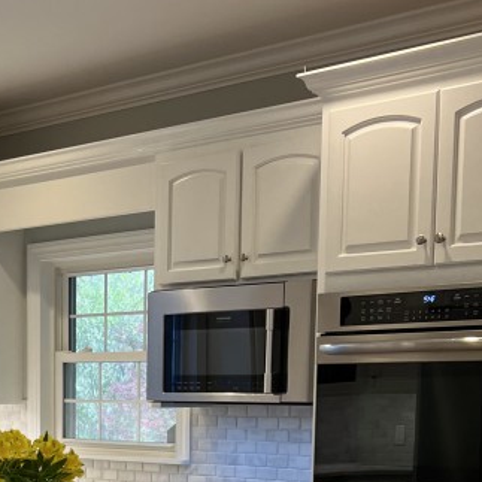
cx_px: 55
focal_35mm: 57
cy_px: 537
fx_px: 898
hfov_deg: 28.9
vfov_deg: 27.4
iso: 80
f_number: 1.5
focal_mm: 5.7
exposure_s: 1/120
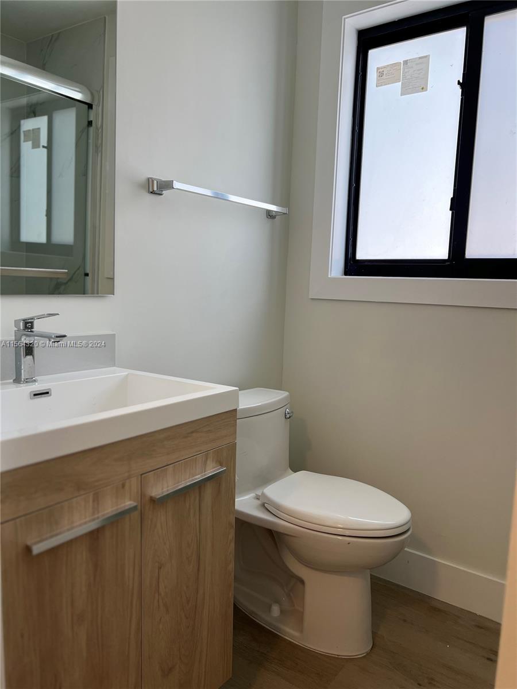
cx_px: 258
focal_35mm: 26
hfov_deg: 53.1
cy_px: 344
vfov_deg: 67.3
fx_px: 518
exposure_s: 1/120
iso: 64
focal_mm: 5.7
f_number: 1.5
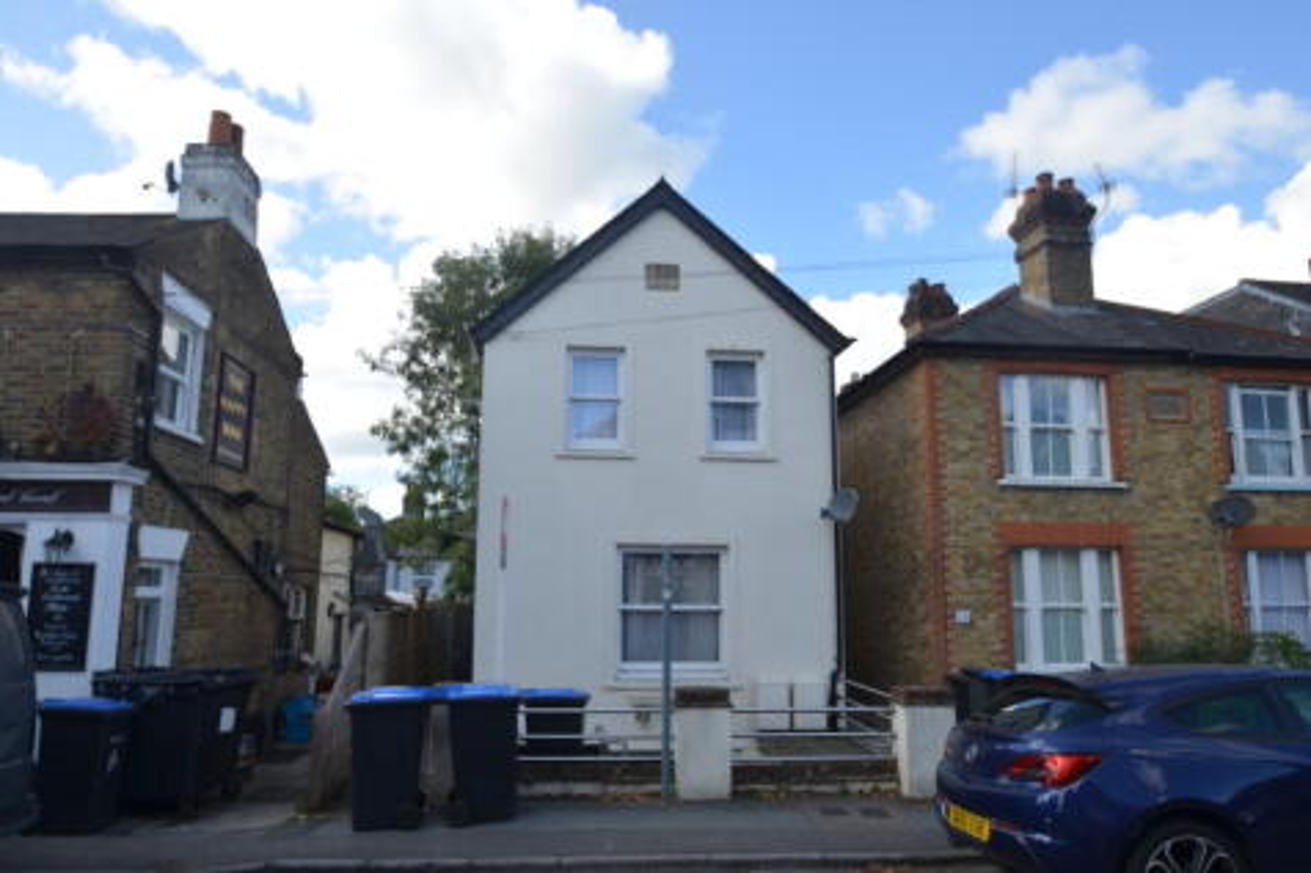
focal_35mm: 21
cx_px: 656
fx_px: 764
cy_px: 436
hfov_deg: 81.2
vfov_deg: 59.5
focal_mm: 14
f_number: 8
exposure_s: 1/250
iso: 200
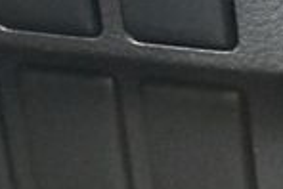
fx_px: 2376
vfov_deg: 4.6
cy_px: 34
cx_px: 78
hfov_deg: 6.8
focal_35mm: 302
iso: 12800
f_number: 4.5
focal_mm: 35
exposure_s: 1/10
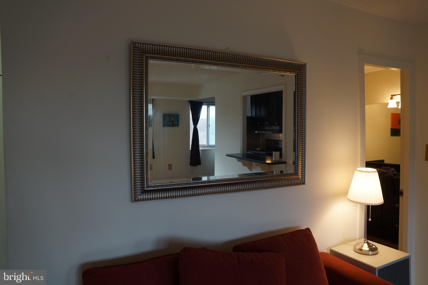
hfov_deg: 73.7
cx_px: 214
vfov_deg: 53.1
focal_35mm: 24
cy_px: 142
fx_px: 285
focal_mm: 16
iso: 200
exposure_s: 1/60
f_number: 4
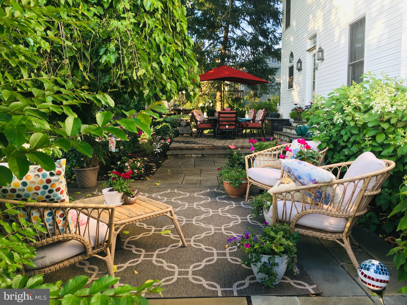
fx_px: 341
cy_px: 152
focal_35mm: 29
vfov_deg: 48.2
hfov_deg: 61.7
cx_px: 204
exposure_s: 1/120
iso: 25
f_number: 2.2
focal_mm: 4.15
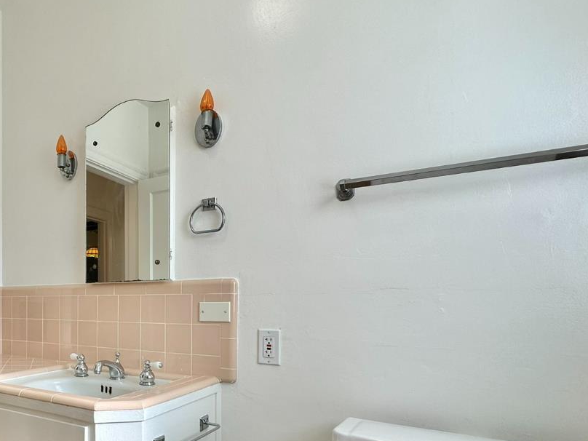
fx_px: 442
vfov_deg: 51.6
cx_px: 111
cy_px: 308
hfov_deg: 61.3
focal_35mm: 26
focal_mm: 2.22
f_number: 2.2
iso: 80
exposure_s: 1/120
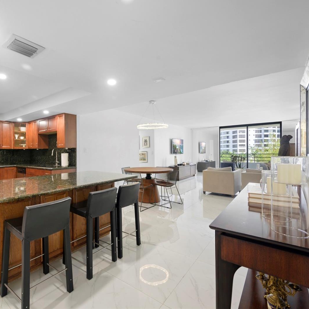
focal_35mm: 18
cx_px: 120
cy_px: 153
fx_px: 182
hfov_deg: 79.6
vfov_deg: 80.7
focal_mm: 14
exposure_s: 1/1.25
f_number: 8
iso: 100
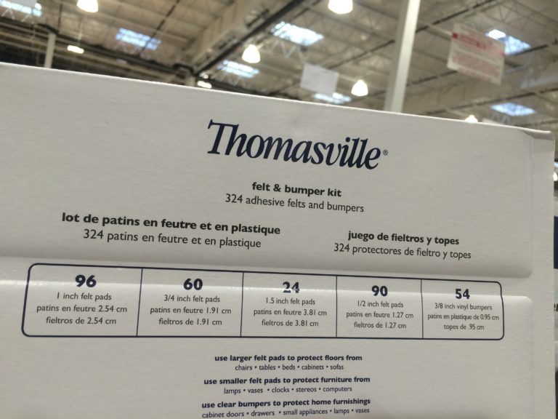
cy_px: 210
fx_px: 467
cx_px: 279
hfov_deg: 61.7
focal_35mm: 29
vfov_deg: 48.2
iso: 40
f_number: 2.2
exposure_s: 1/30
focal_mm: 4.15
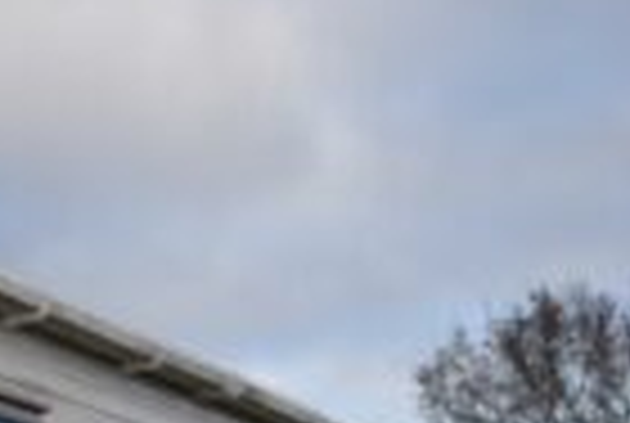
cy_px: 842
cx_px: -680
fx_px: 2473
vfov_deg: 9.2
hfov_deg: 12.5
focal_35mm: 141
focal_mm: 22
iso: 100
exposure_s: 1/125
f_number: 5.6
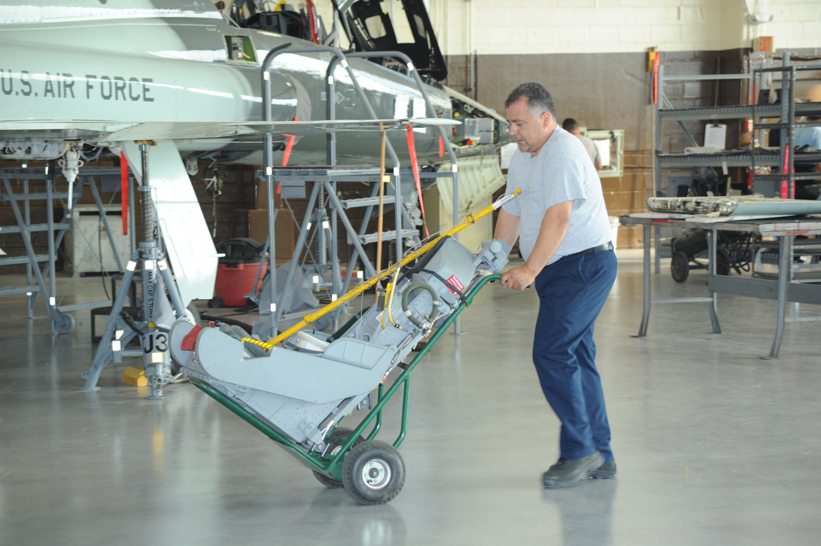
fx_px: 1823
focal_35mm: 80
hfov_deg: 25.4
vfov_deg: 17.0
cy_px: 273
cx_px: 410
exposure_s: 1/125
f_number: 6.3
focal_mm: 80
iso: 500
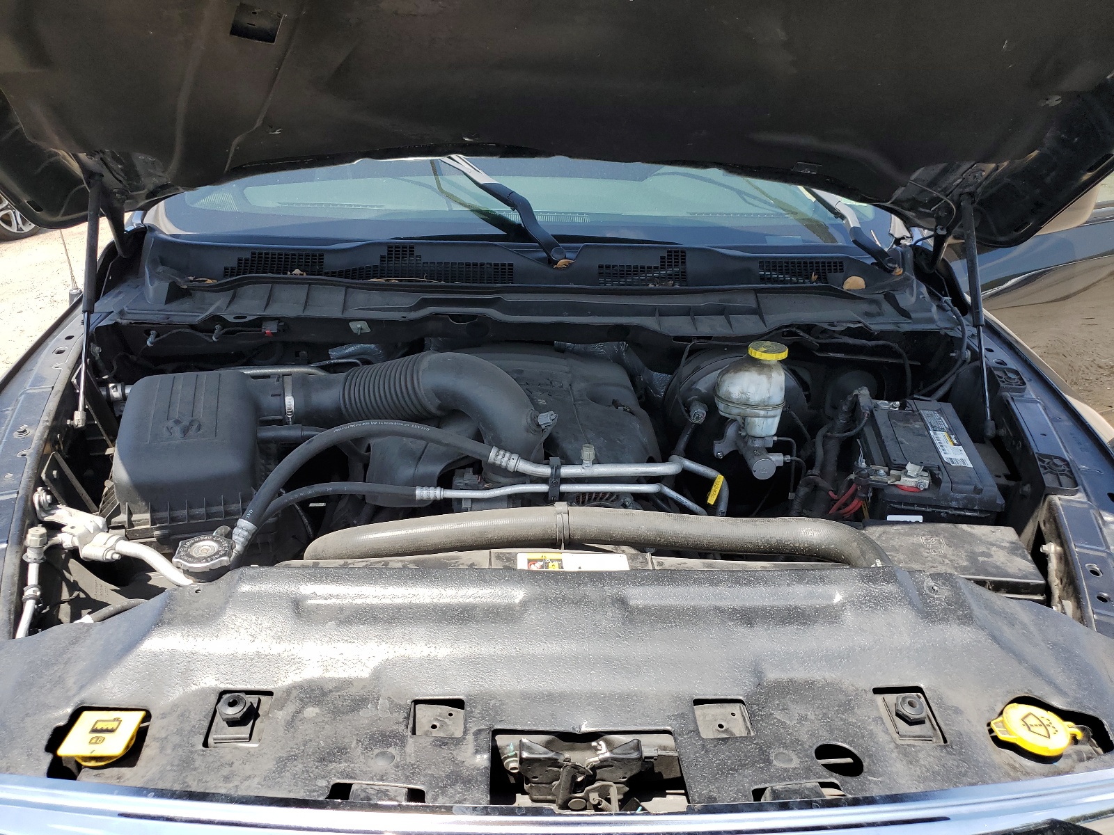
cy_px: 418
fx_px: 837
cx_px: 557
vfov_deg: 53.1
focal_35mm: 26
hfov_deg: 67.3
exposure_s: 1/1250
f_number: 1.5
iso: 50
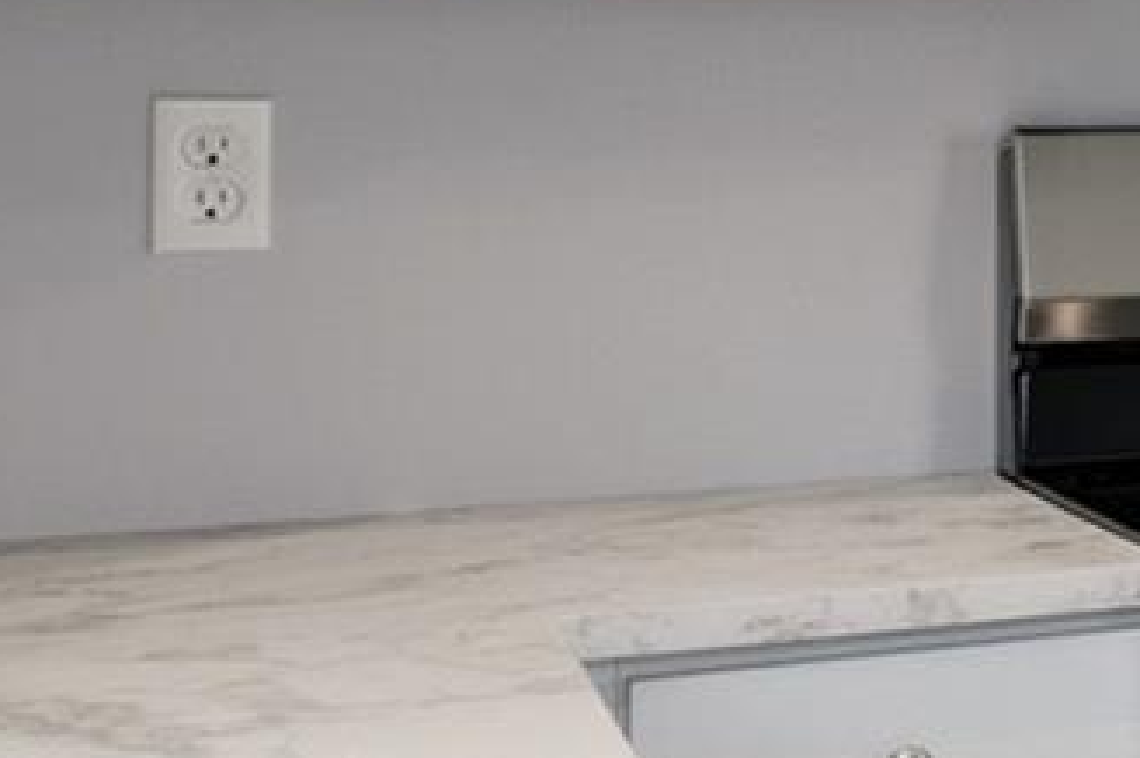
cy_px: 40
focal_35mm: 100
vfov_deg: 13.5
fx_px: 3163
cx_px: 2871
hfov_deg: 13.5
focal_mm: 16
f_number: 9
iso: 250
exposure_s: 1/40
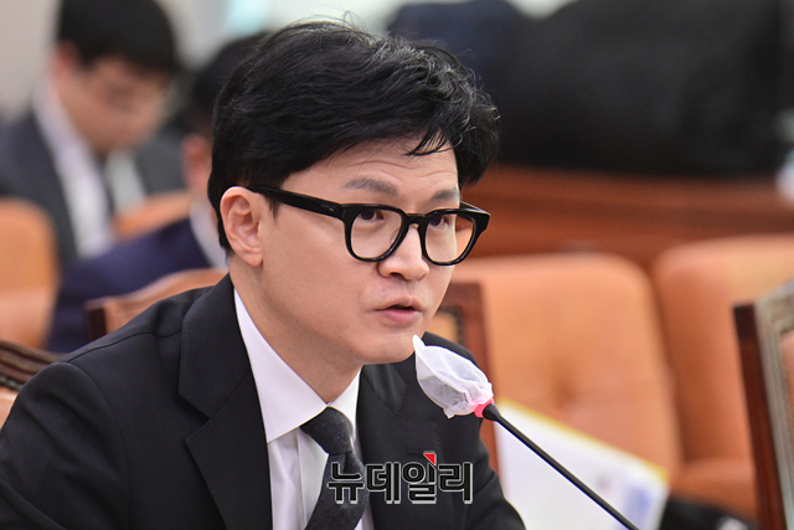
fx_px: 6838
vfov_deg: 4.4
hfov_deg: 6.6
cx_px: 397
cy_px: 265
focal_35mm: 310
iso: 6400
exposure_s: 1/250
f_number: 6.3
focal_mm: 310
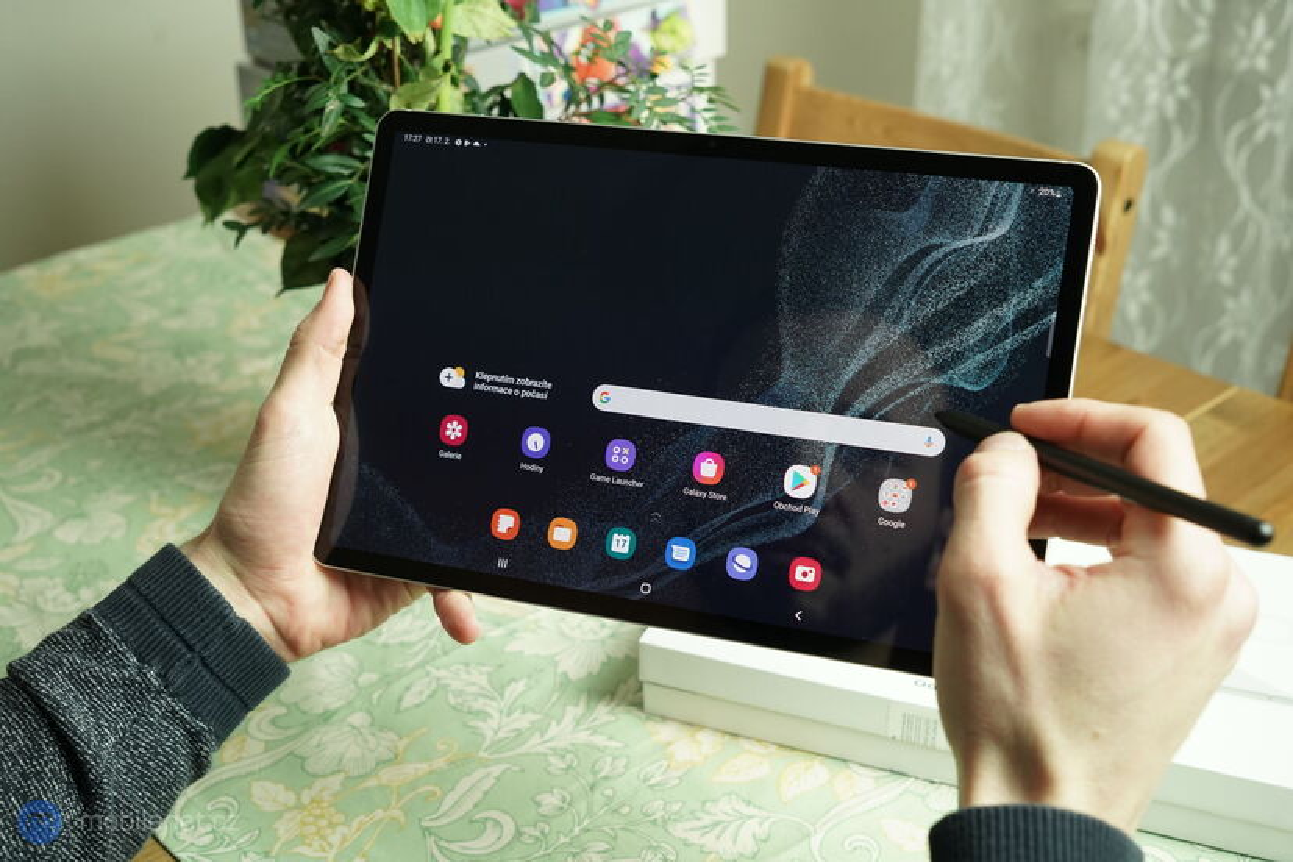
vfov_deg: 29.2
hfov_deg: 42.7
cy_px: 431
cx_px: 646
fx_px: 1652
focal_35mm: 46
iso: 2500
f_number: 6.3
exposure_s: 1/160
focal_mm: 46
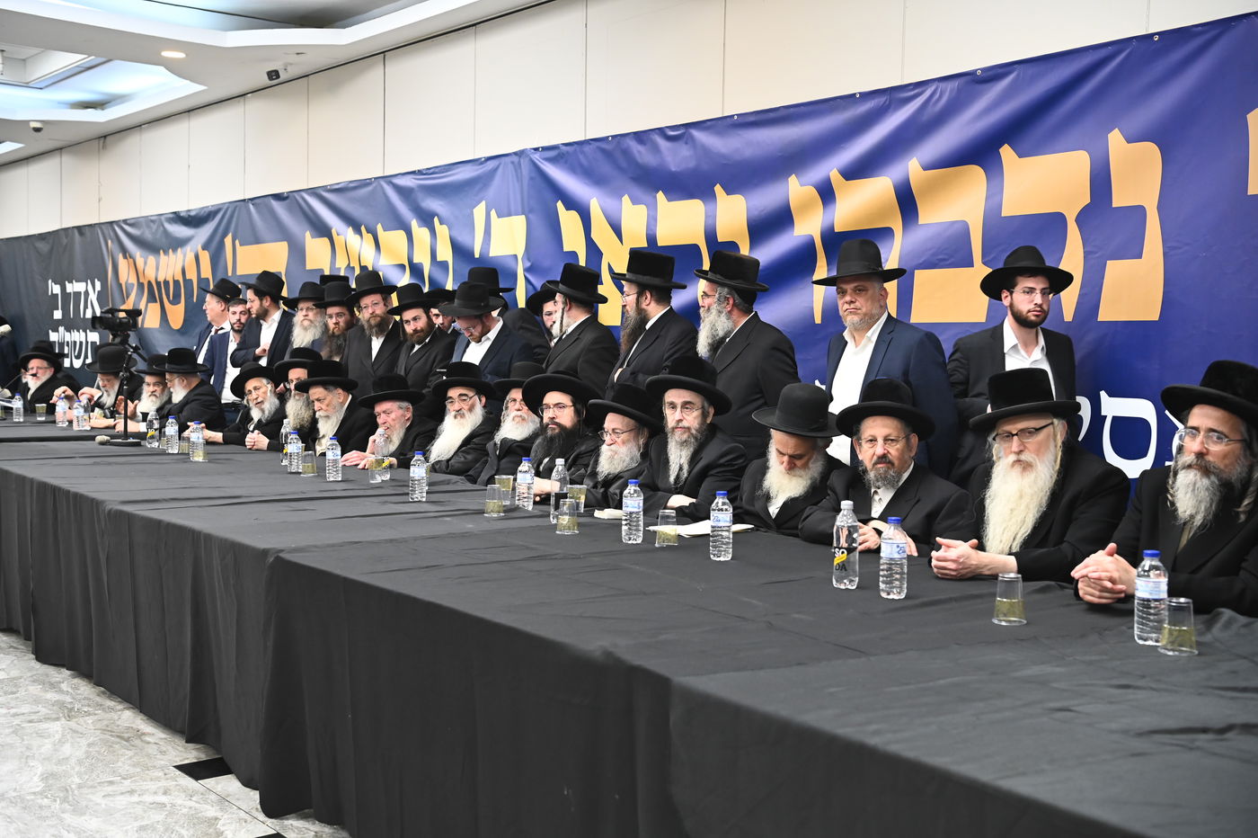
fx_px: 1467
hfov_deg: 46.4
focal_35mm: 42
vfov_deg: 31.9
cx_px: 629
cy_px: 419
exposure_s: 1/160
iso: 2000
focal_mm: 42
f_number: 4.5
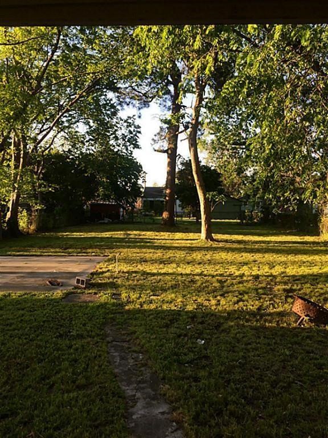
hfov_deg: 48.2
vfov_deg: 61.7
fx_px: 366
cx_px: 164
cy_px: 219
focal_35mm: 29
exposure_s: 1/261
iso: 32
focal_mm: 4.15
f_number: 2.2
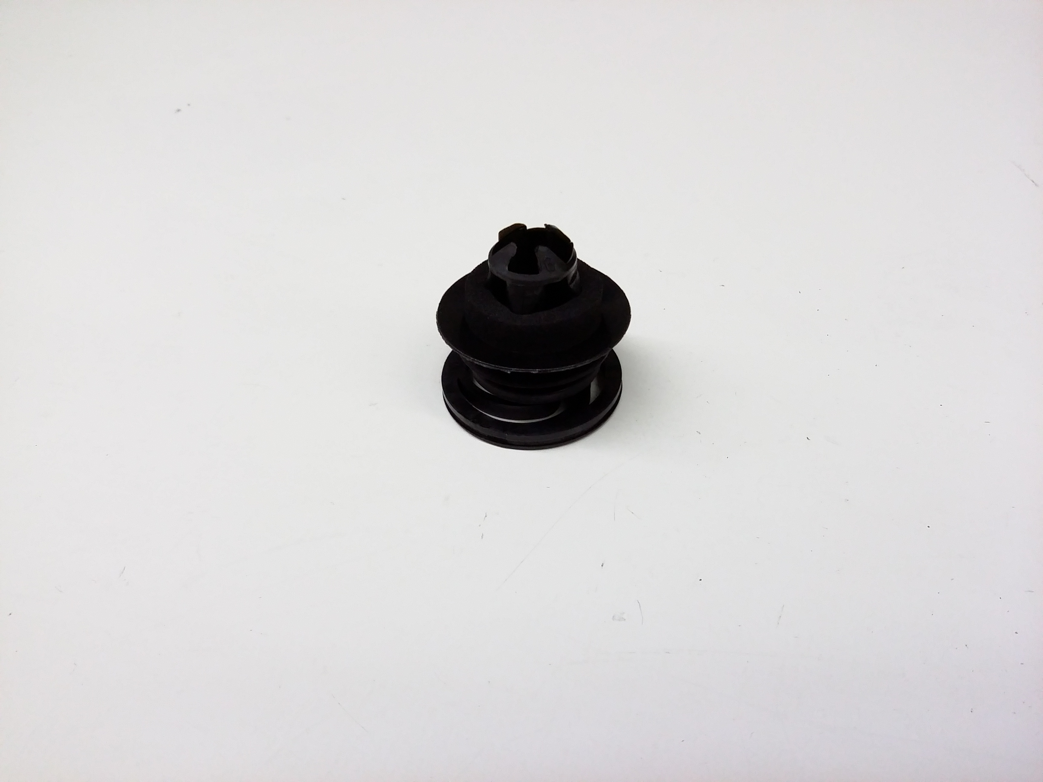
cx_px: 522
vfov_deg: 44.2
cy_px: 391
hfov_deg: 56.8
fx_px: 964
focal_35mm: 32
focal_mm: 3.4
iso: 160
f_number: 2.4
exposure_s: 1/20
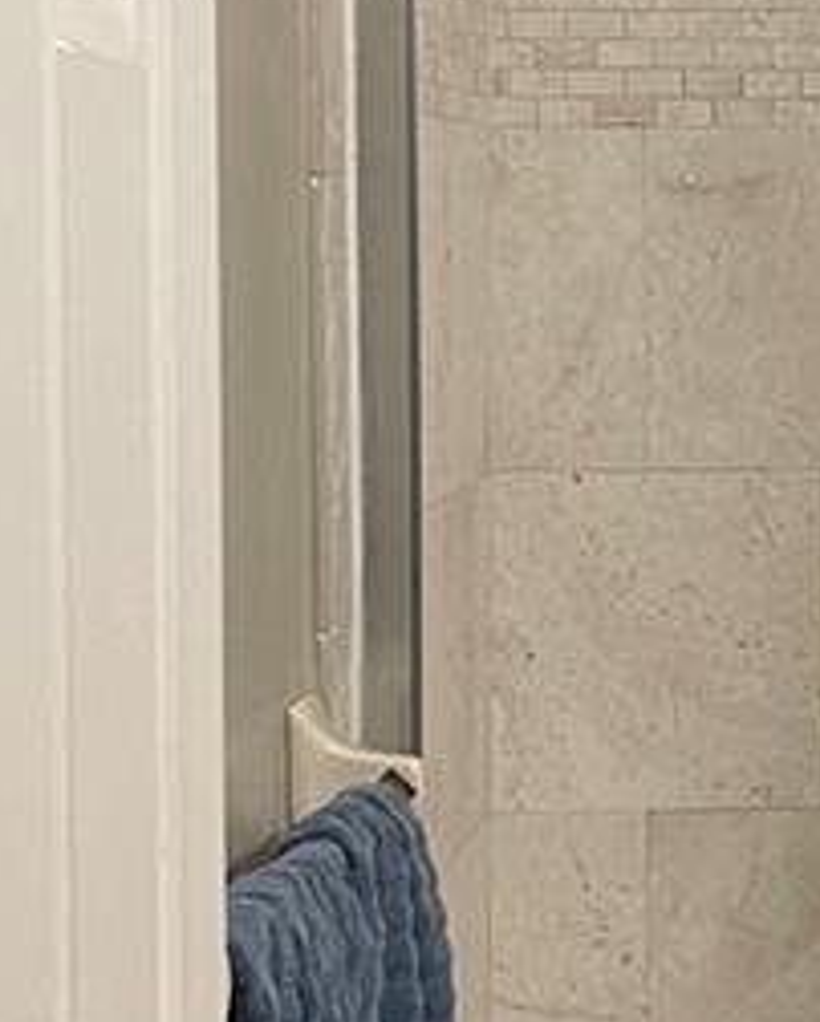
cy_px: 393
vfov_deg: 16.5
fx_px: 3515
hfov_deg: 12.7
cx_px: 1169
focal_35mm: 116
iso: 125
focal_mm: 5.1
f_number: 1.6
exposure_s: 1/60
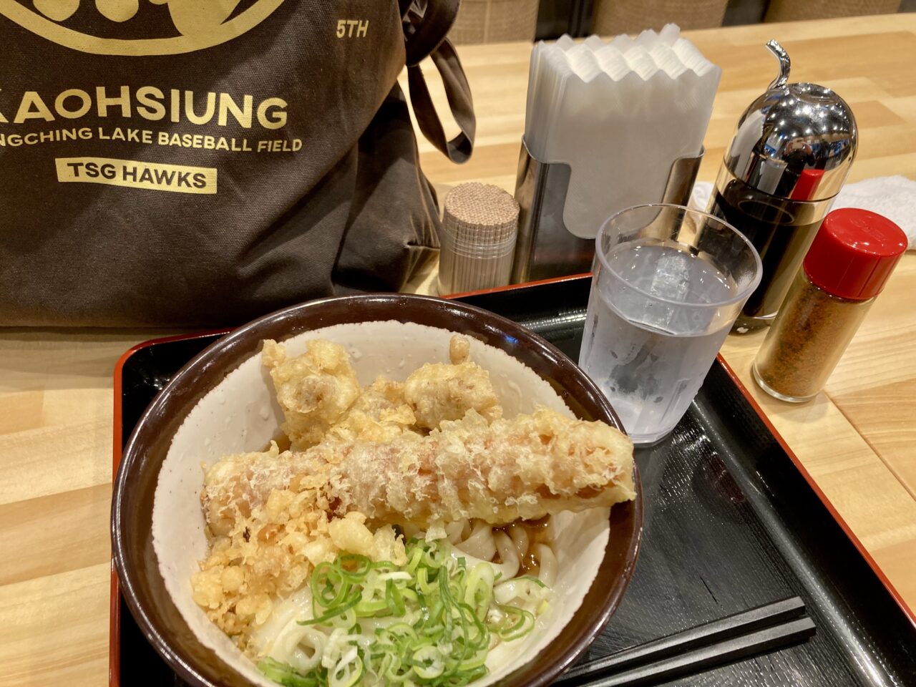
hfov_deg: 63.4
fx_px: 741
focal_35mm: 28
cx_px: 458
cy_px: 344
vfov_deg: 49.7
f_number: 1.8
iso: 80
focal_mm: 3.99
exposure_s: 1/50
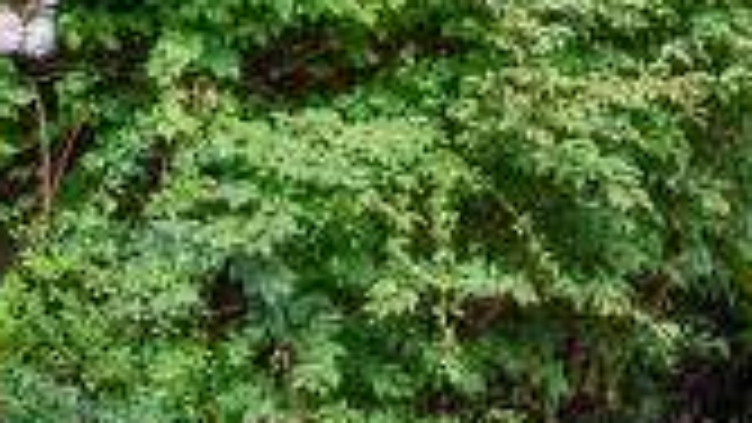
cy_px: 153
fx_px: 2054
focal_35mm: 103
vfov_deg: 11.8
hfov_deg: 16.9
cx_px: 1373
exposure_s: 1/60
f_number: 9
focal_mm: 16
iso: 250
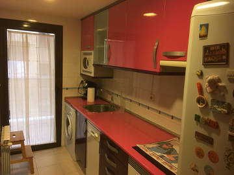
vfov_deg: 48.2
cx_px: 117
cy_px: 88
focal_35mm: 29
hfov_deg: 61.7
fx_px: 196
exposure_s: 1/33
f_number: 2.2
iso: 200
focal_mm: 4.15
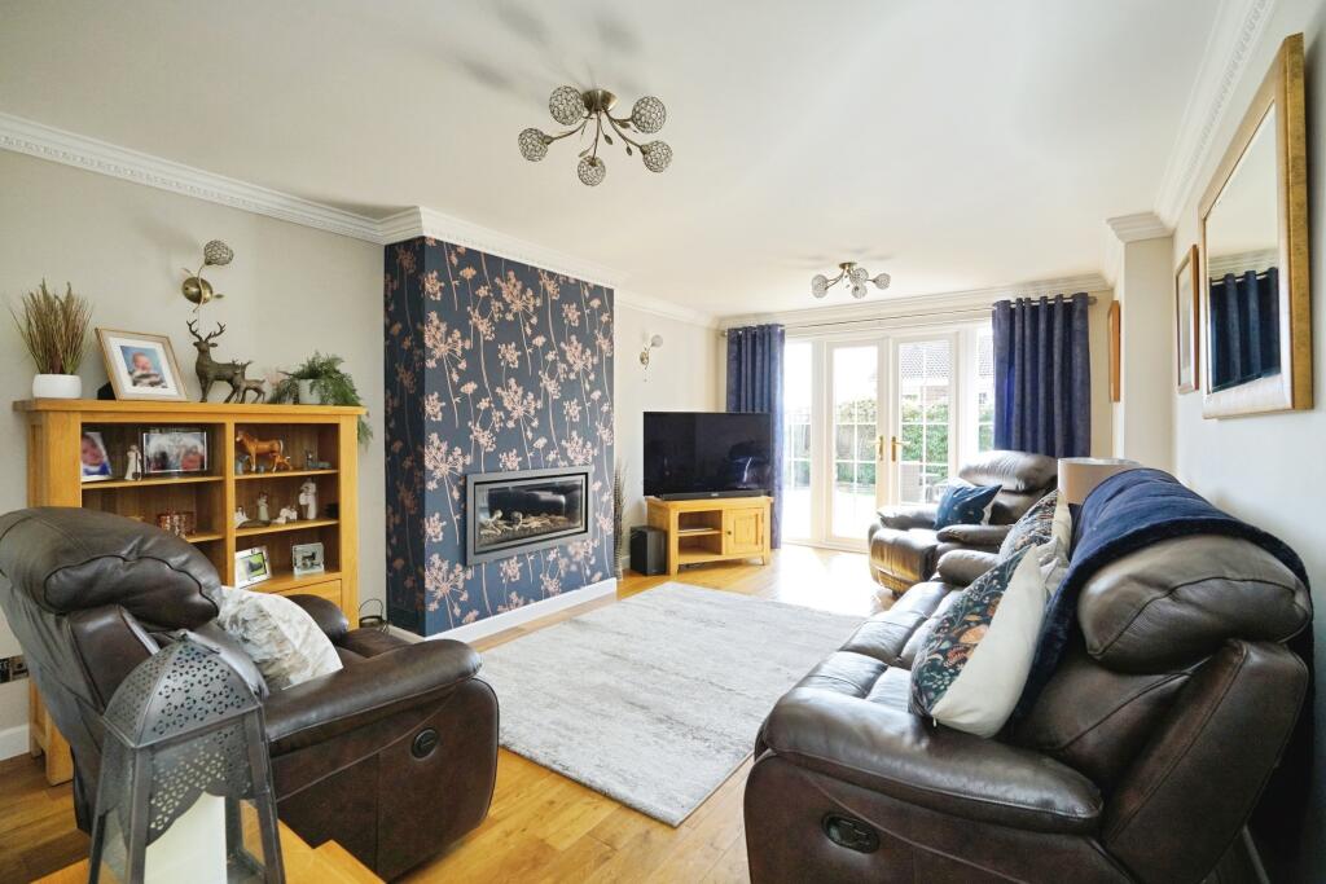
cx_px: 663
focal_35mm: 16
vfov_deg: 73.8
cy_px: 442
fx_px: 589
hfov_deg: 96.7
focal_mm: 16
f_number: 7.1
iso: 2000
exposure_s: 1/250
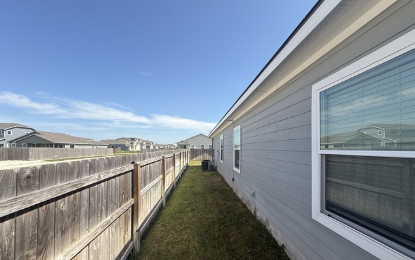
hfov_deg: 101.4
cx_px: 207
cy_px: 147
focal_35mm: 15
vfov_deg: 74.5
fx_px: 170
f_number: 2.2
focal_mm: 2.22
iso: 50
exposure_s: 1/1497
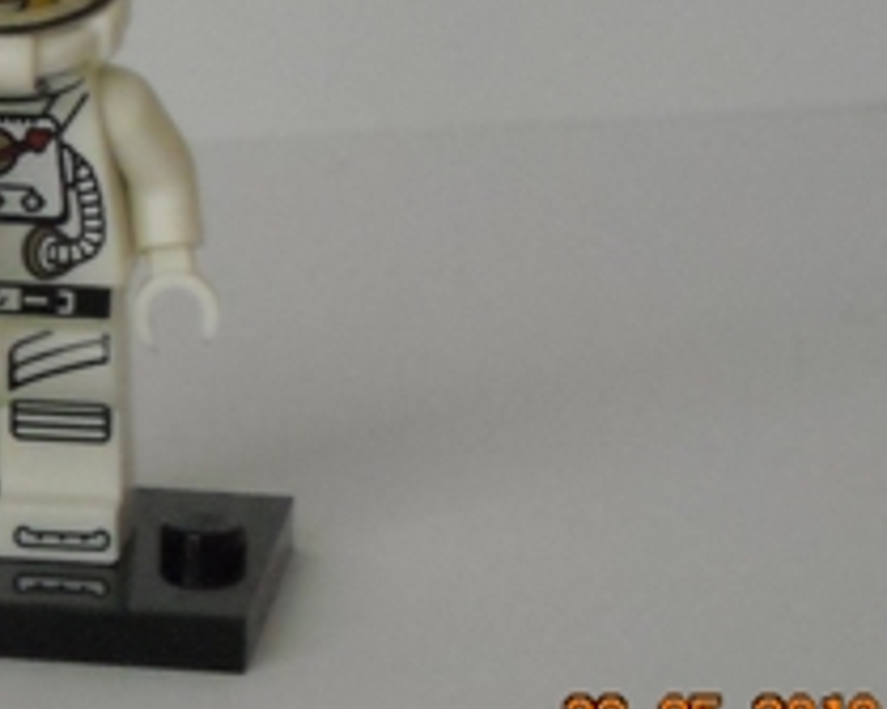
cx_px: 8
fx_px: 5773
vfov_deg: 7.0
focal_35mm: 220
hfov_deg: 8.7
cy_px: 157
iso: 800
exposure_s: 1/60
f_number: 4.7
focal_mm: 17.1
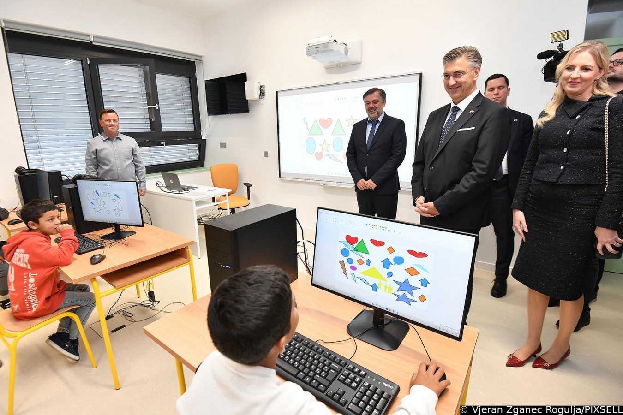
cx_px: 312
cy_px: 208
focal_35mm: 16
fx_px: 277
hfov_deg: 96.7
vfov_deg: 73.7
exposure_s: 1/200
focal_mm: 16
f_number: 5
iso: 2000
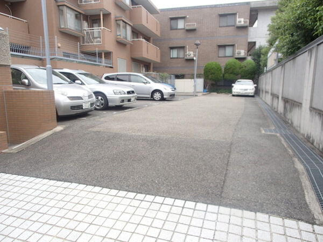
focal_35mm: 25
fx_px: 233
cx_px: 162
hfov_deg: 69.4
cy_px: 121
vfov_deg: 54.9
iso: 100
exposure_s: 1/160
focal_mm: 4.4
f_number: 3.3
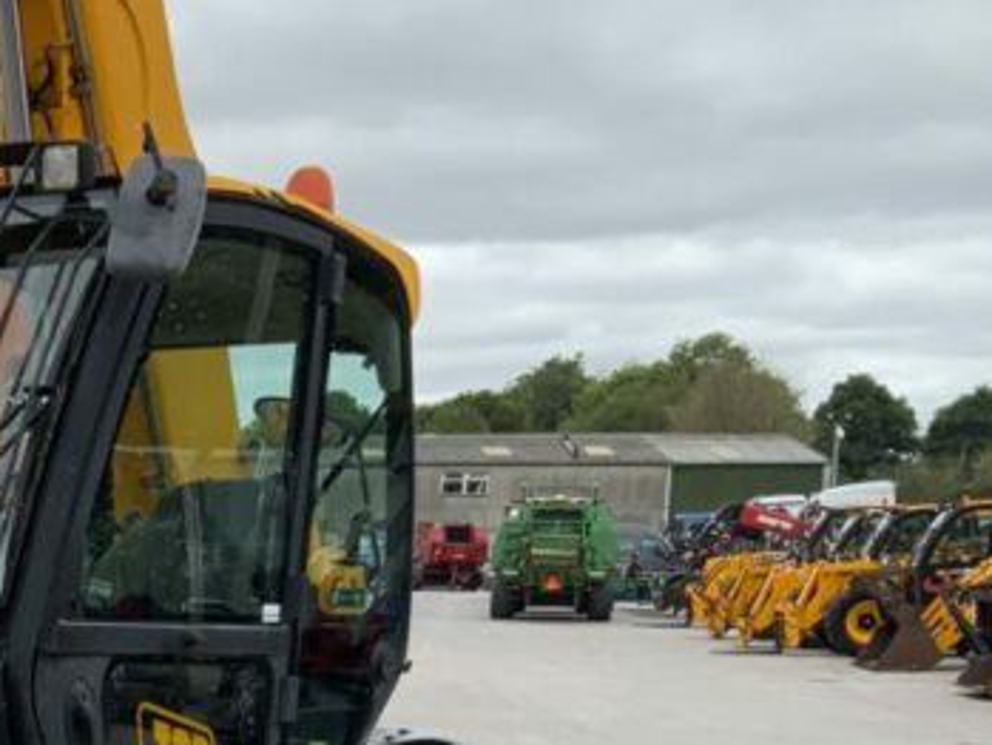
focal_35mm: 85
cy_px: 975
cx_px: -293
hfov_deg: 20.9
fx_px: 2437
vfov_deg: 16.4
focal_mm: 3
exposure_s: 1/898
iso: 16
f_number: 1.8
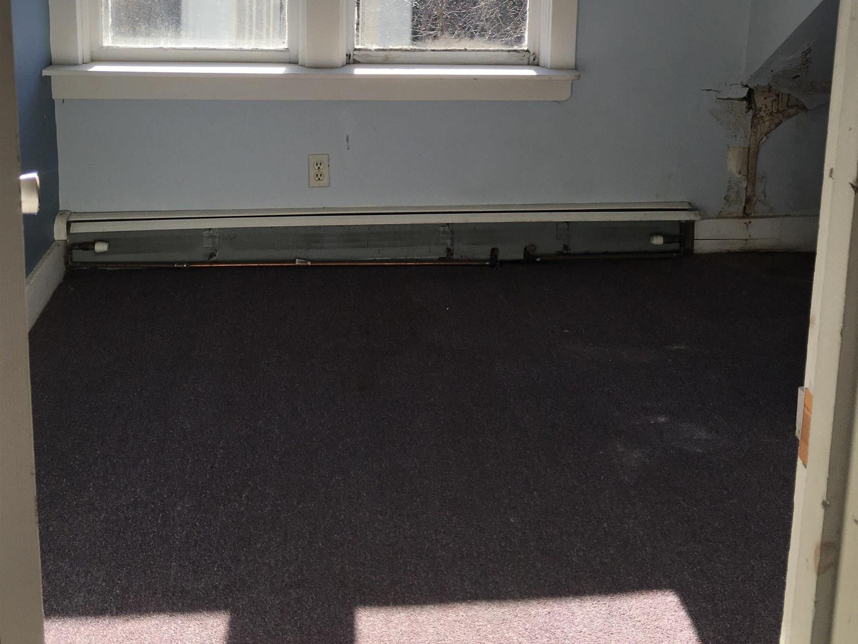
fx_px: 967
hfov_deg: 47.9
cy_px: 74
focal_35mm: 39
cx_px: 432
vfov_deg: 34.9
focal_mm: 4.15
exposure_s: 1/519
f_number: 2.2
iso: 25
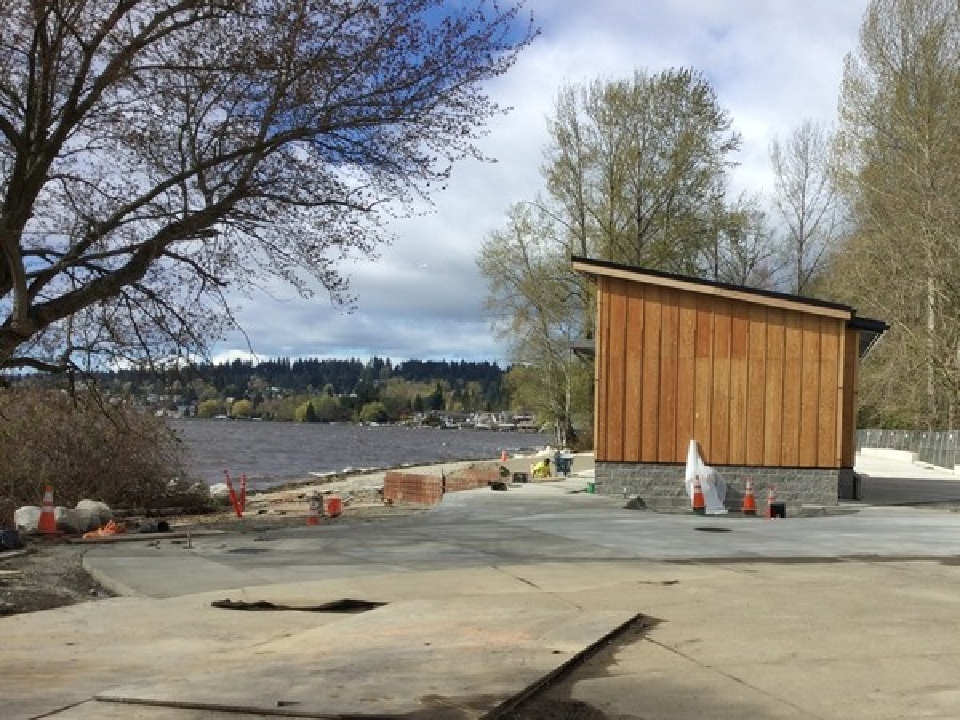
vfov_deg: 45.4
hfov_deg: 58.4
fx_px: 860
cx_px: 480
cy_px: 360
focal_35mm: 31
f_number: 2.4
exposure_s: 1/1131
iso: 25
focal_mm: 3.3
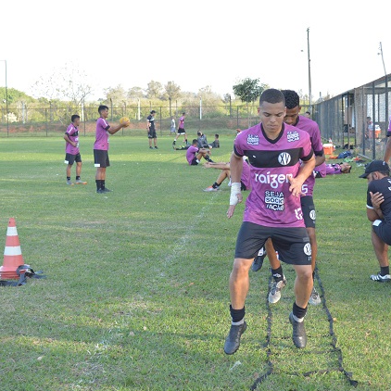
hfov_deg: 25.4
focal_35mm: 68
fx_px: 864
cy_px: 197
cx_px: 235
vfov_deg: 25.5
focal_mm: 35
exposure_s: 1/800
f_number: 5.6
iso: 1600
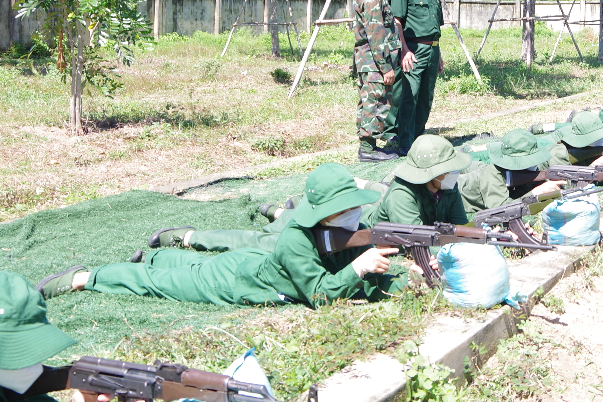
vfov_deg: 23.4
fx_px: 955
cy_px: 71
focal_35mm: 57
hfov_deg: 34.0
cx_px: 484
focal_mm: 18
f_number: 5.6
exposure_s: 1/100
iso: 100
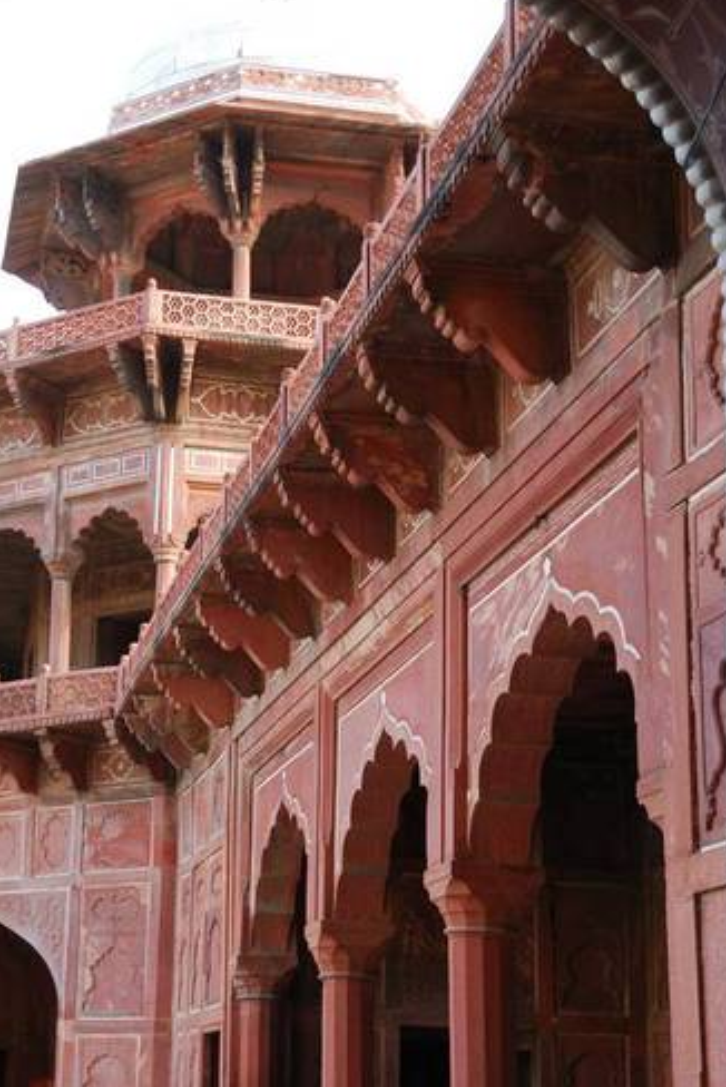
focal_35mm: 67
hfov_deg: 20.4
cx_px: 265
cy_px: 657
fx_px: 2015
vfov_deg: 30.1
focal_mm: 31
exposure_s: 1/40
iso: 100
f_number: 4.2
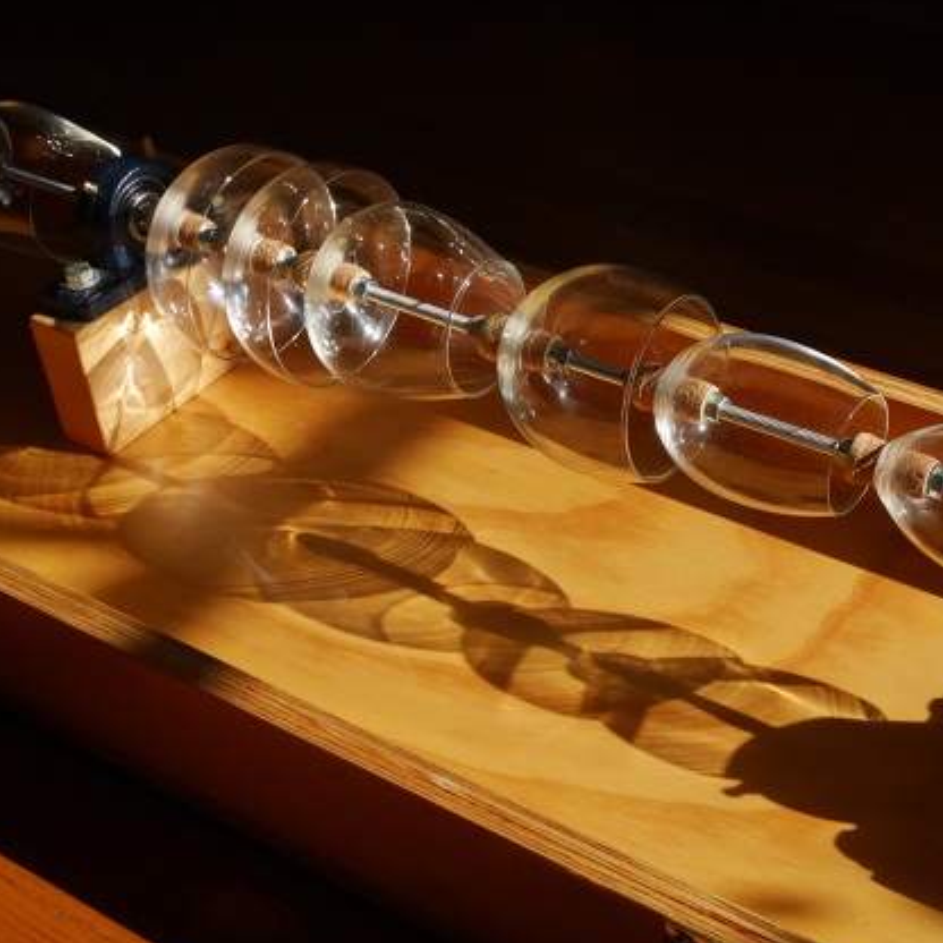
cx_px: 669
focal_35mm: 57
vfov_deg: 30.0
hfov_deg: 29.7
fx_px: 1757
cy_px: 520
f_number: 7.1
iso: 1600
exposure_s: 1/3200
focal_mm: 20
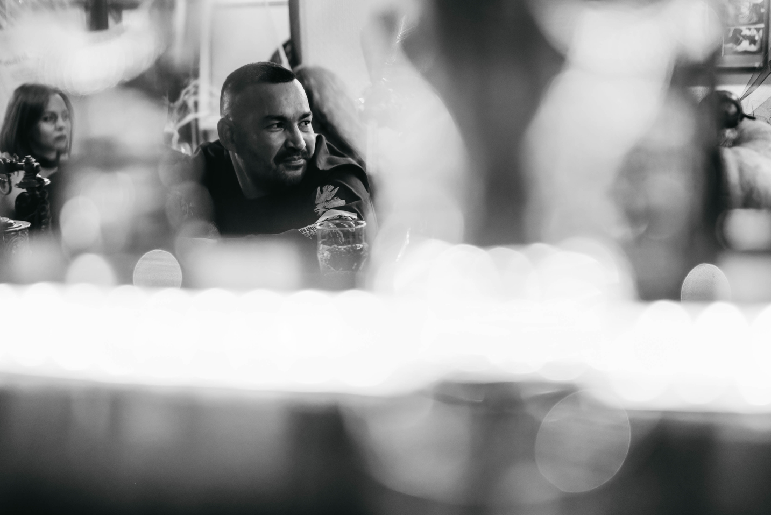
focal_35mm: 67
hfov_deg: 30.1
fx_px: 1436
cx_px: 392
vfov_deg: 20.3
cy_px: 286
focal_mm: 50
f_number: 2
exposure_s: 1/160
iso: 5000
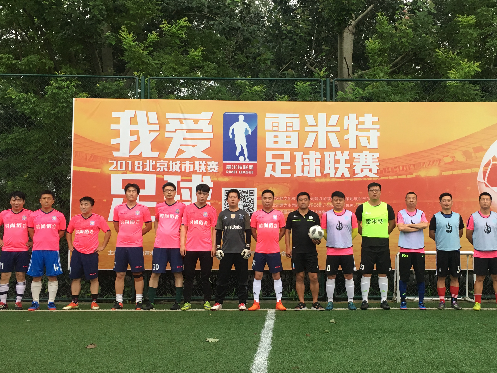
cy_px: 209
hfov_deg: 44.4
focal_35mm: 42
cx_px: 309
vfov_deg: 34.3
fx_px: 603
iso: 32
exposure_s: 1/33
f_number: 2.2
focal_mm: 4.15
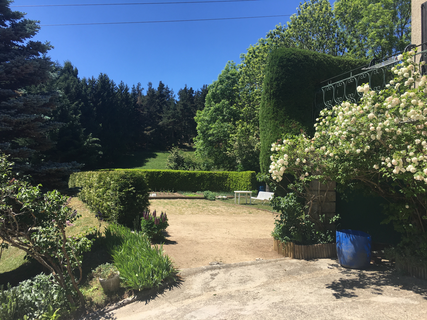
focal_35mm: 29
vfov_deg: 48.2
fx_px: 358
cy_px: 160
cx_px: 214
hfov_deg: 61.7
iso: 25
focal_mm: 4.15
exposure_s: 1/1202
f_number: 2.2
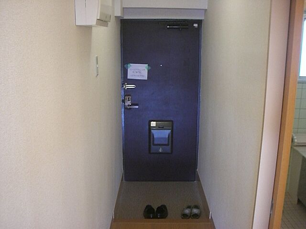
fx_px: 336
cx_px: 153
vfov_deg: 37.7
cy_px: 114
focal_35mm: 38
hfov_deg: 49.0
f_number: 2.7
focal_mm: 6.2
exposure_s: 1/40
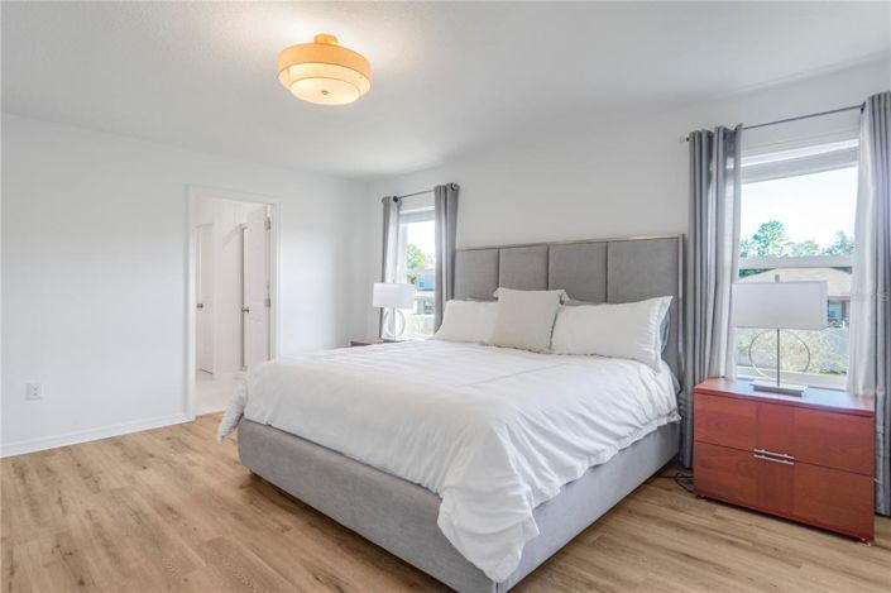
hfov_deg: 90.0
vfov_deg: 67.3
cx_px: 446
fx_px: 445
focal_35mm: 18
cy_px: 296
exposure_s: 1/50
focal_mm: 12
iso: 100
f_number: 2.5
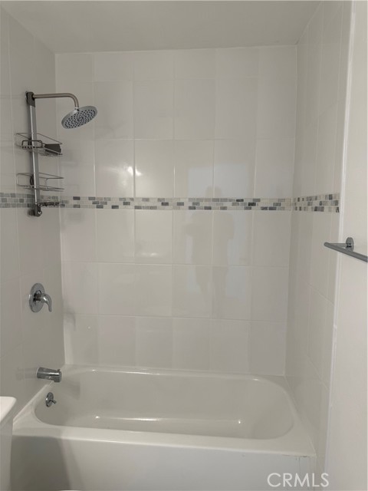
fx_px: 340
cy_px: 246
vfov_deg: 71.6
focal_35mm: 24
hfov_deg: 56.8
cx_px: 184
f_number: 1.78
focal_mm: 6.76
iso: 125
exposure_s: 1/120
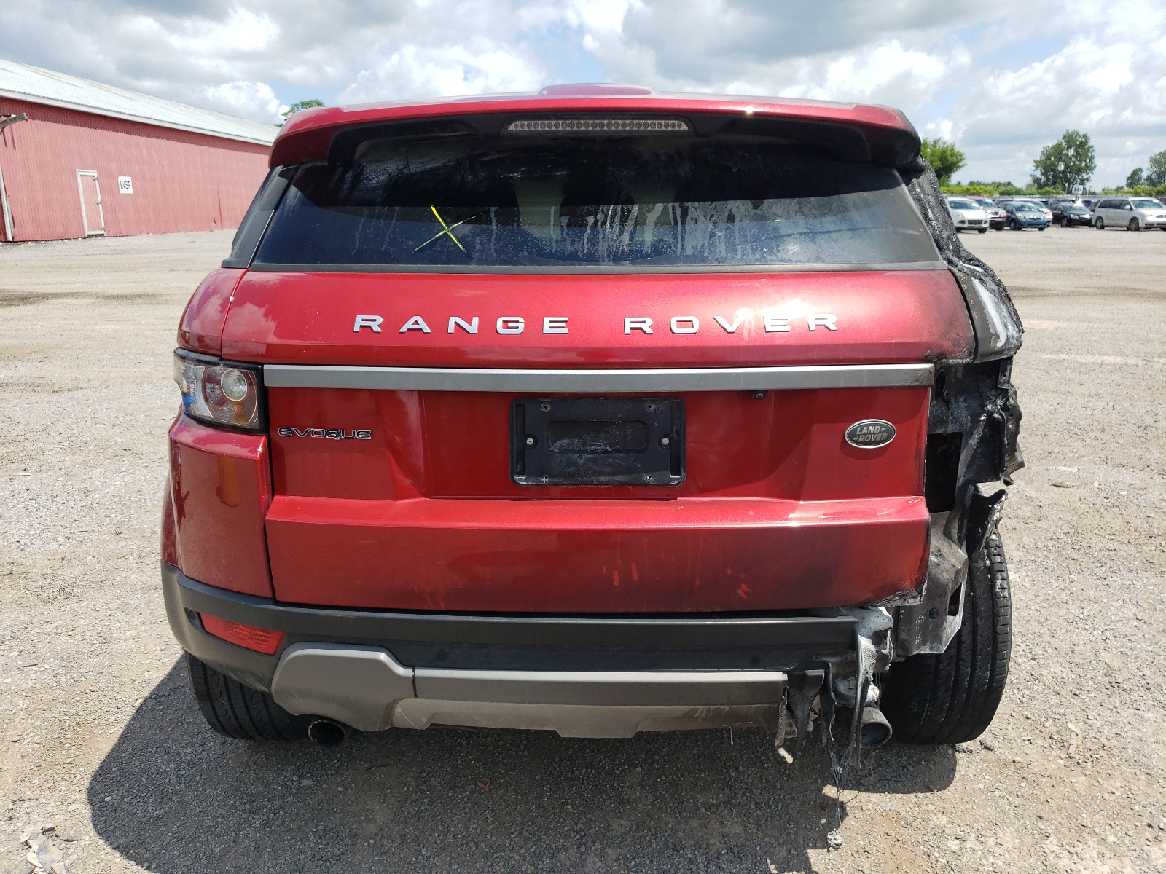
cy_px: 437
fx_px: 876
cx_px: 583
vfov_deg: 53.1
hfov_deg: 67.3
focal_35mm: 26
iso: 50
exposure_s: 1/2500
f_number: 1.5
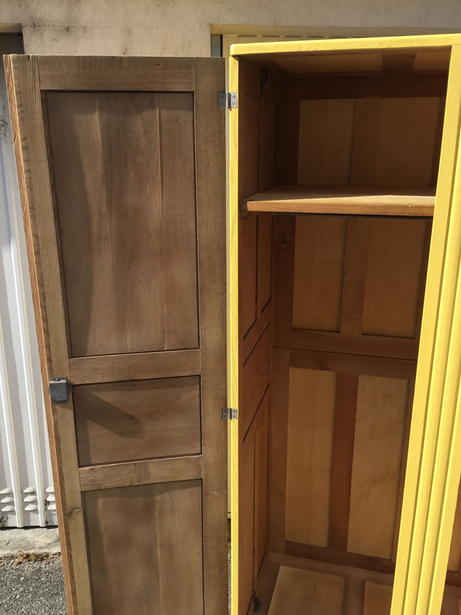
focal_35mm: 31
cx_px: 230
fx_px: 550
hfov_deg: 45.4
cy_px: 308
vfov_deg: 58.4
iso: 25
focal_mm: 3.3
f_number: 2.4
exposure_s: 1/673
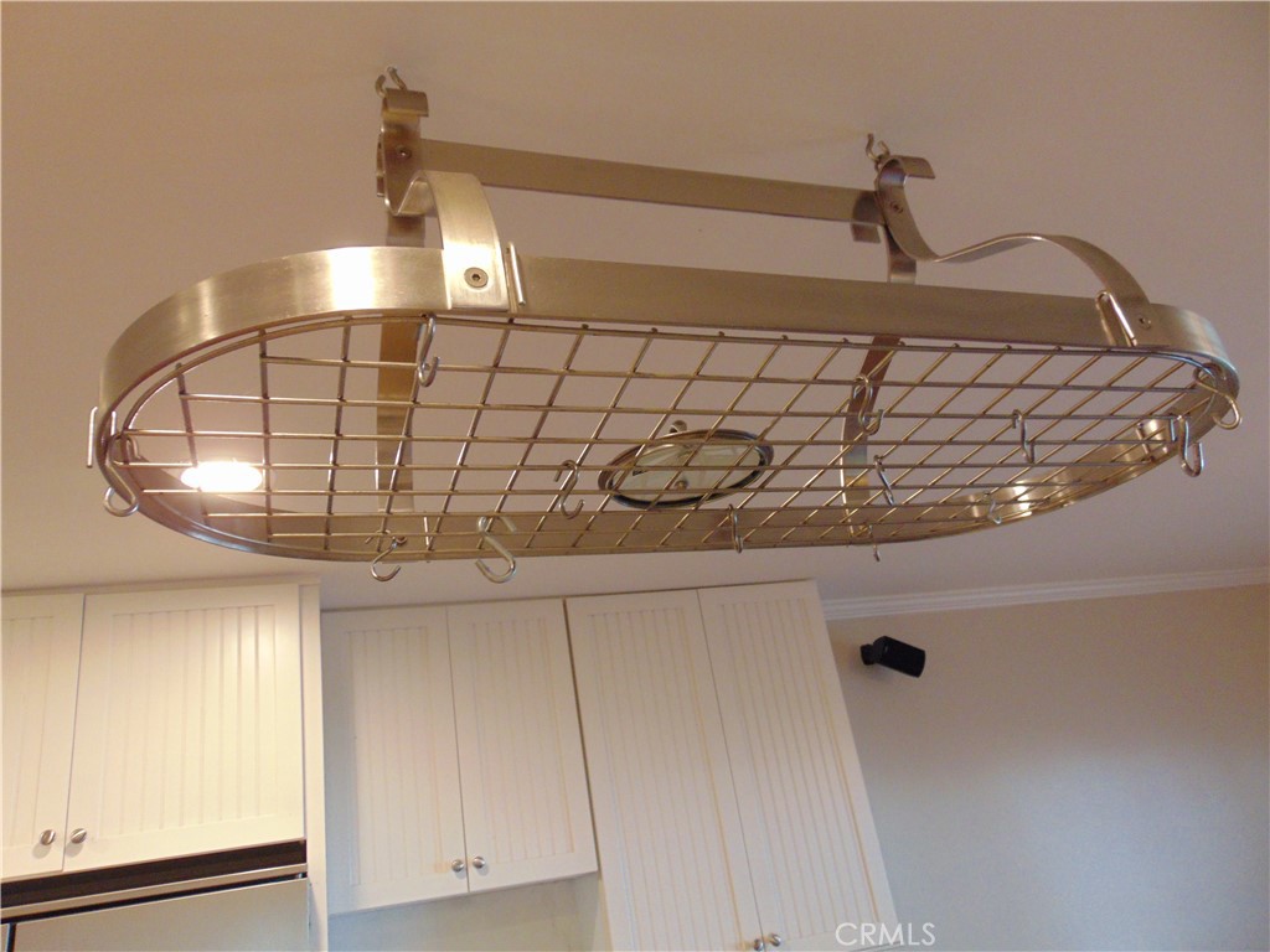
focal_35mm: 25
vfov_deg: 54.9
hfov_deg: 69.4
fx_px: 917
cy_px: 476
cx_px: 635
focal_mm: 4.5
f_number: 3
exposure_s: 1/30
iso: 250
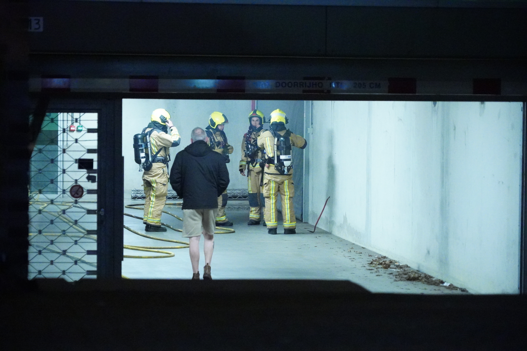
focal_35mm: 152
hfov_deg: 13.5
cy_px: 176
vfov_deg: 9.0
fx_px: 2225
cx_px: 264
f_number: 6.3
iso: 40000
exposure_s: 1/200
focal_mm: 152
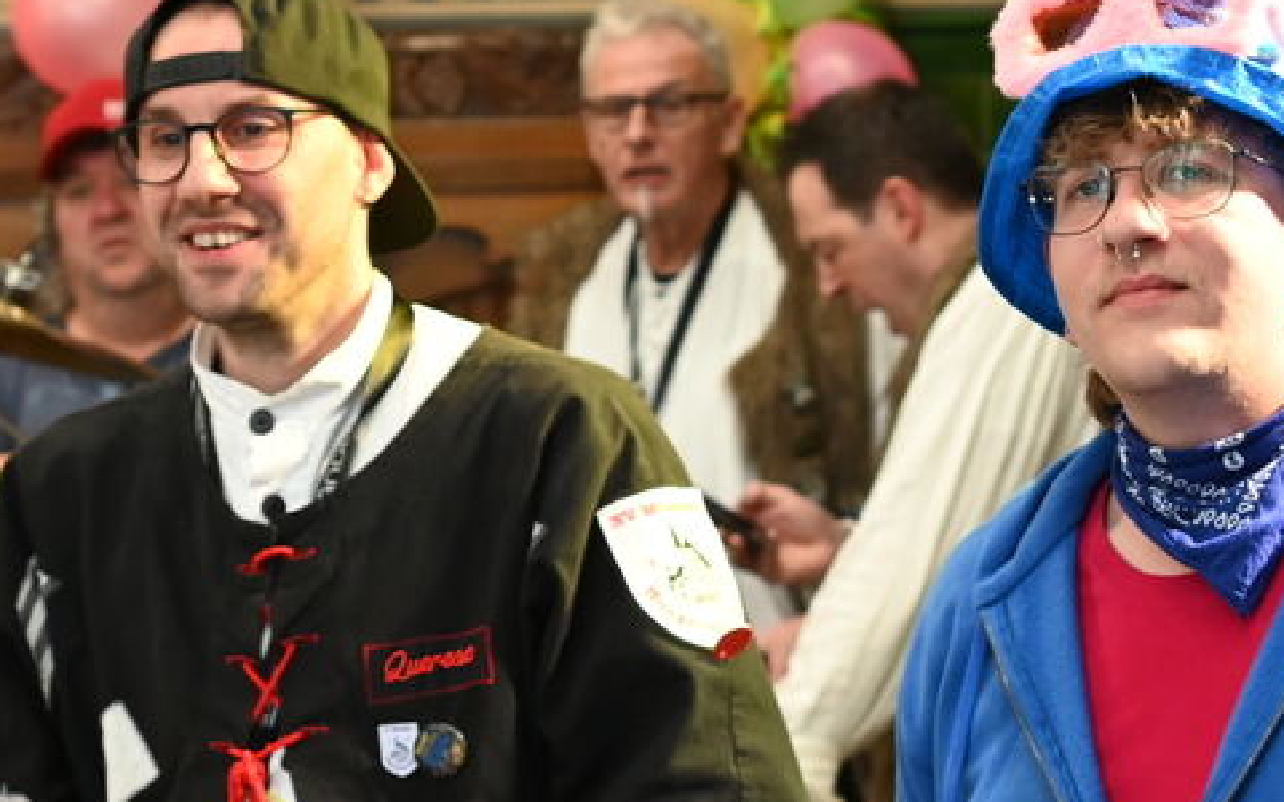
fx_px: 5354
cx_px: 736
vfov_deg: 8.6
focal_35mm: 153
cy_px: 650
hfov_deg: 13.7
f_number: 4
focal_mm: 40
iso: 900
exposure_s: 1/60
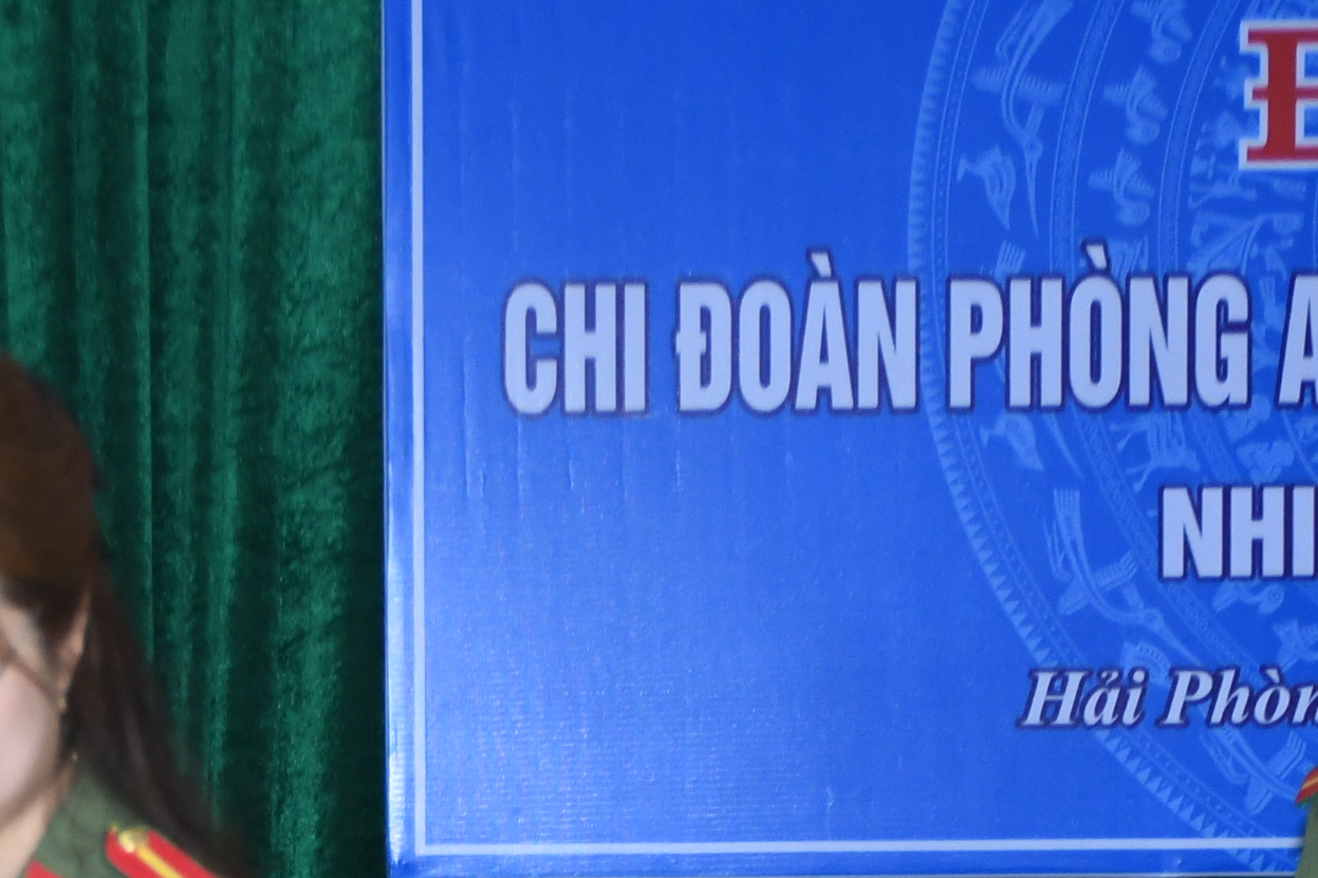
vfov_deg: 6.4
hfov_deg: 9.7
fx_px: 7723
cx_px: 129
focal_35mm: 211
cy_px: 1264
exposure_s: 1/200
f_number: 4.5
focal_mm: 42
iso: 1000
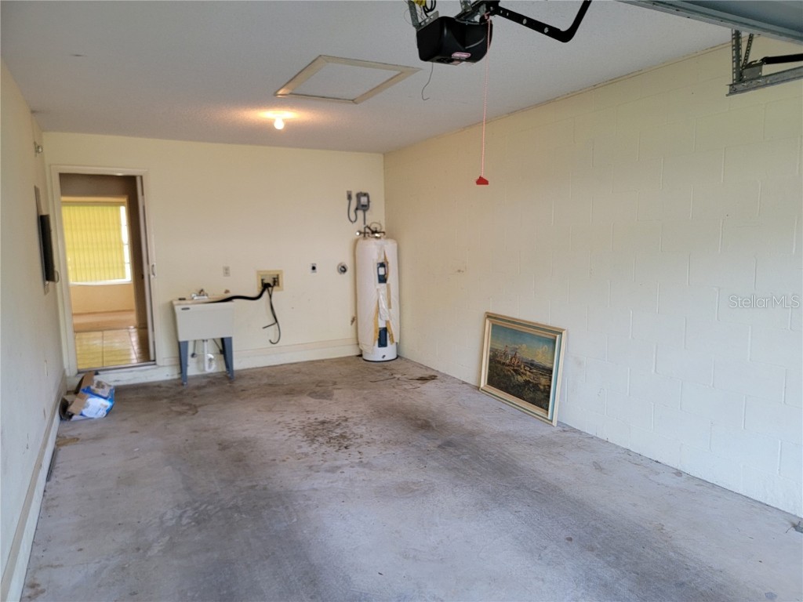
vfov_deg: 56.8
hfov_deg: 71.6
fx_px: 557
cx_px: 402
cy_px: 301
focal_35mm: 24
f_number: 1.8
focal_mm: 6.7
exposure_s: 1/120
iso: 250
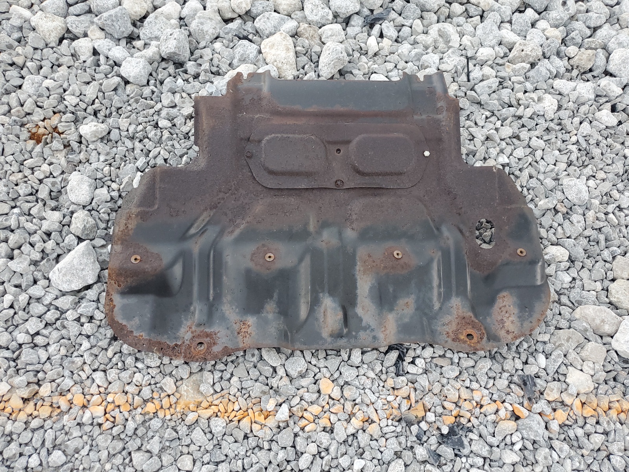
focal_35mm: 26
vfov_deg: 53.1
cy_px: 236
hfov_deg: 67.3
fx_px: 472
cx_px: 314
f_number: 1.5
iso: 80
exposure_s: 1/120
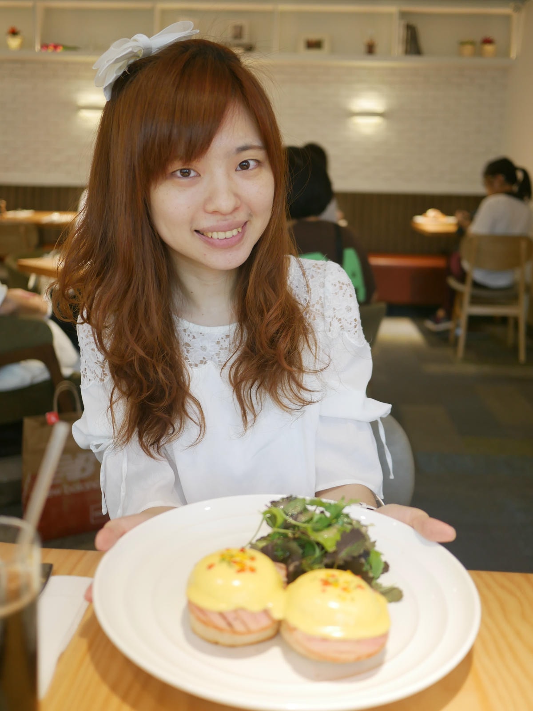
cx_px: 266
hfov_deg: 36.0
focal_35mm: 40
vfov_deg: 46.8
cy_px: 356
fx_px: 821
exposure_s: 1/60
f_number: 1.7
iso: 250
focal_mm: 20
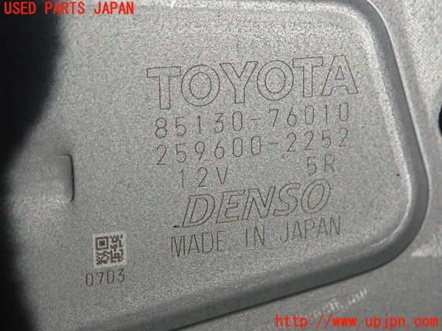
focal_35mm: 85
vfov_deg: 17.4
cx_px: 221
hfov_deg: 23.0
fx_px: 1085
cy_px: 166
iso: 250
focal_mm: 15.41
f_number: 4.5
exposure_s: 1/320
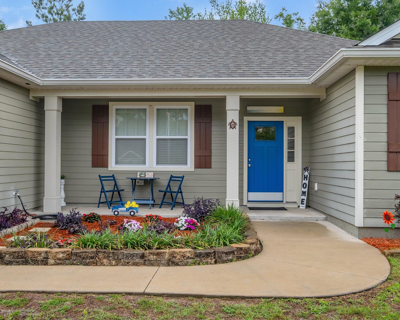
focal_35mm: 33
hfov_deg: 54.2
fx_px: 391
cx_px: 201
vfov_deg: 44.5
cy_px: 161
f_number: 8
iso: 250
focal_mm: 19.1
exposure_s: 1/160
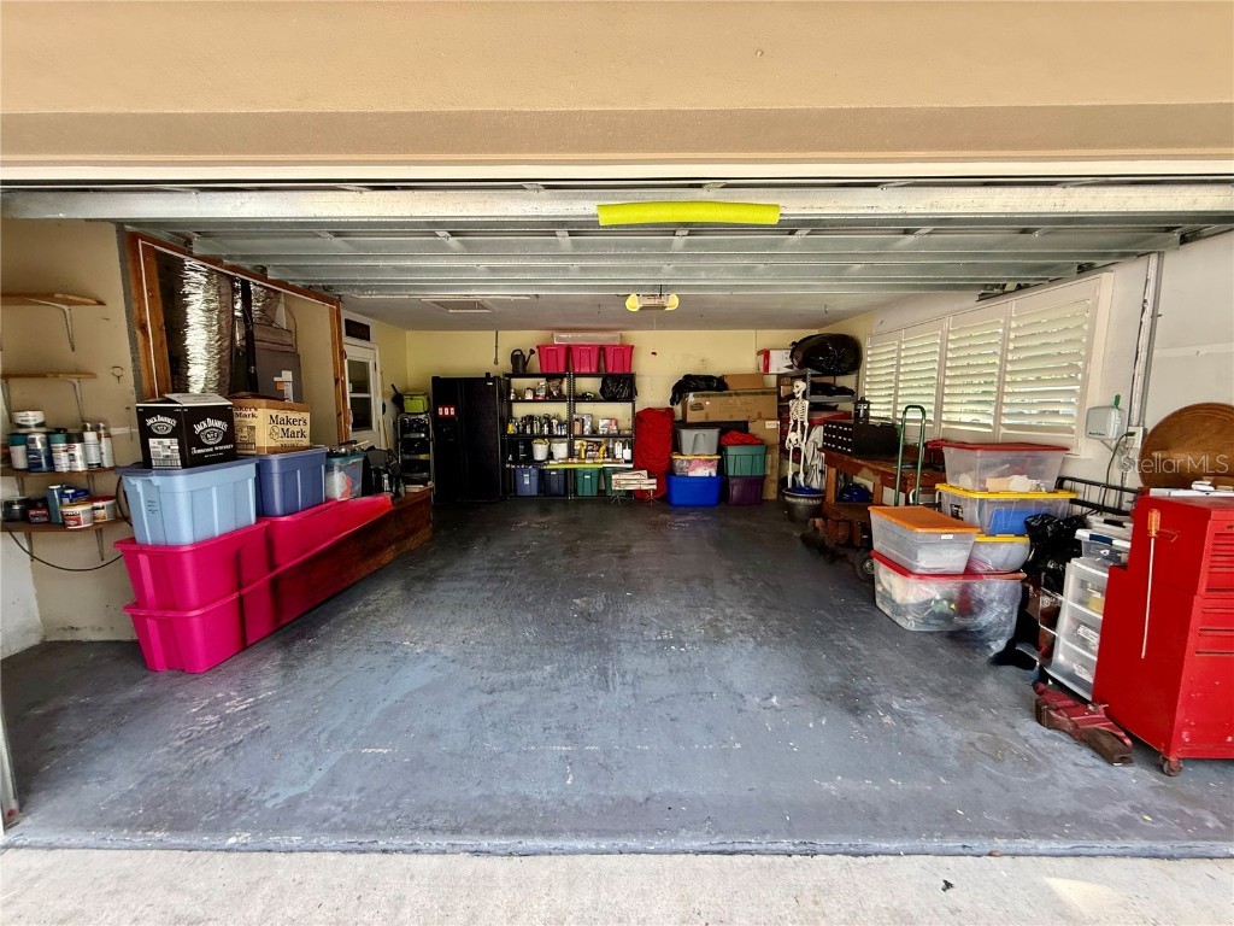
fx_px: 499
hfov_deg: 102.1
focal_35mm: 14
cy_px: 463
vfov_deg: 85.7
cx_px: 617
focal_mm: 2.22
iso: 160
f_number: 2.2
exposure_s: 1/99
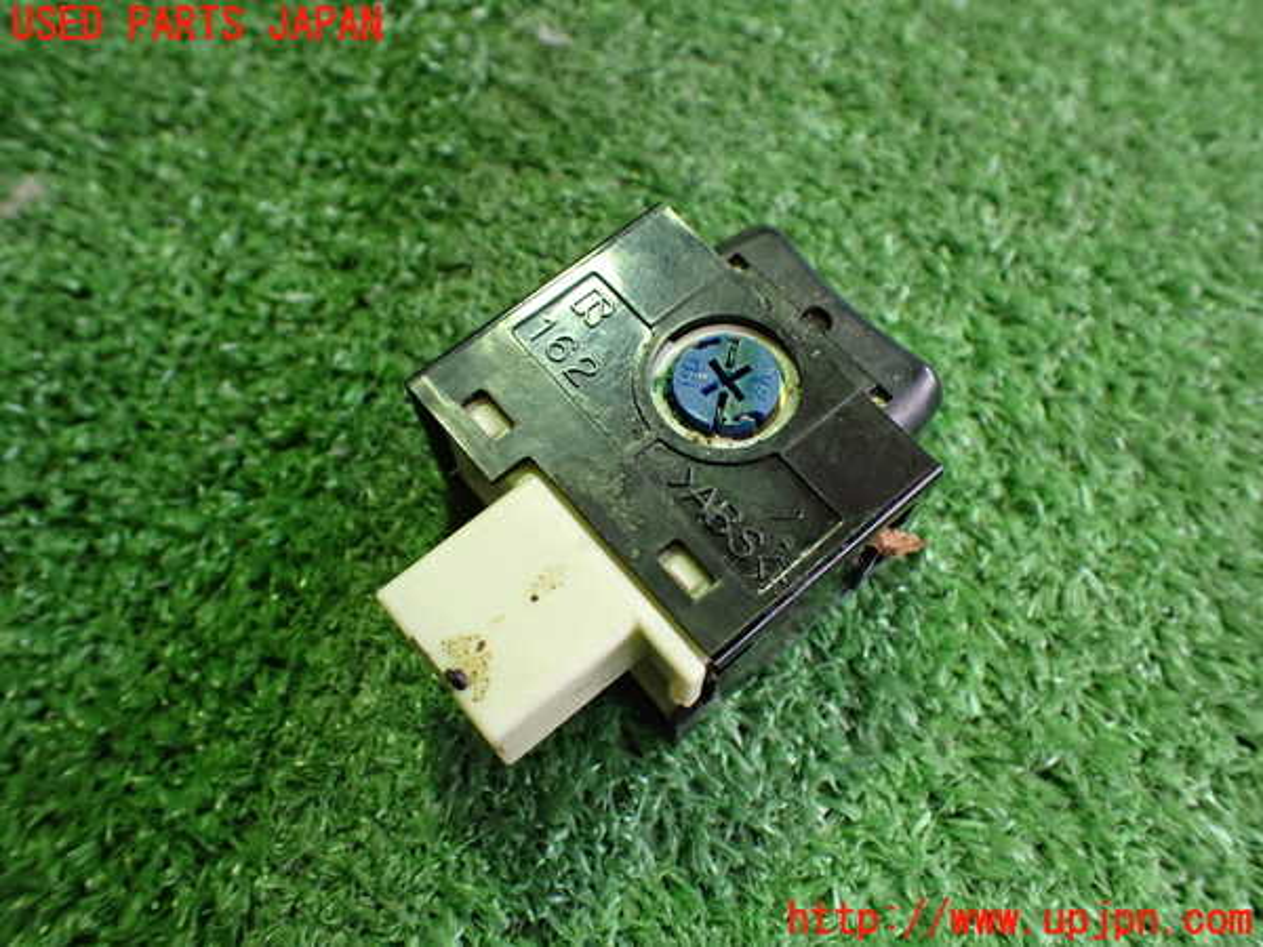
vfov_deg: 46.8
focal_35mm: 30
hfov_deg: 60.0
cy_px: 474
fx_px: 1095
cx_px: 632
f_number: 2.3
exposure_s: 1/60
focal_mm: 5.4
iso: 800
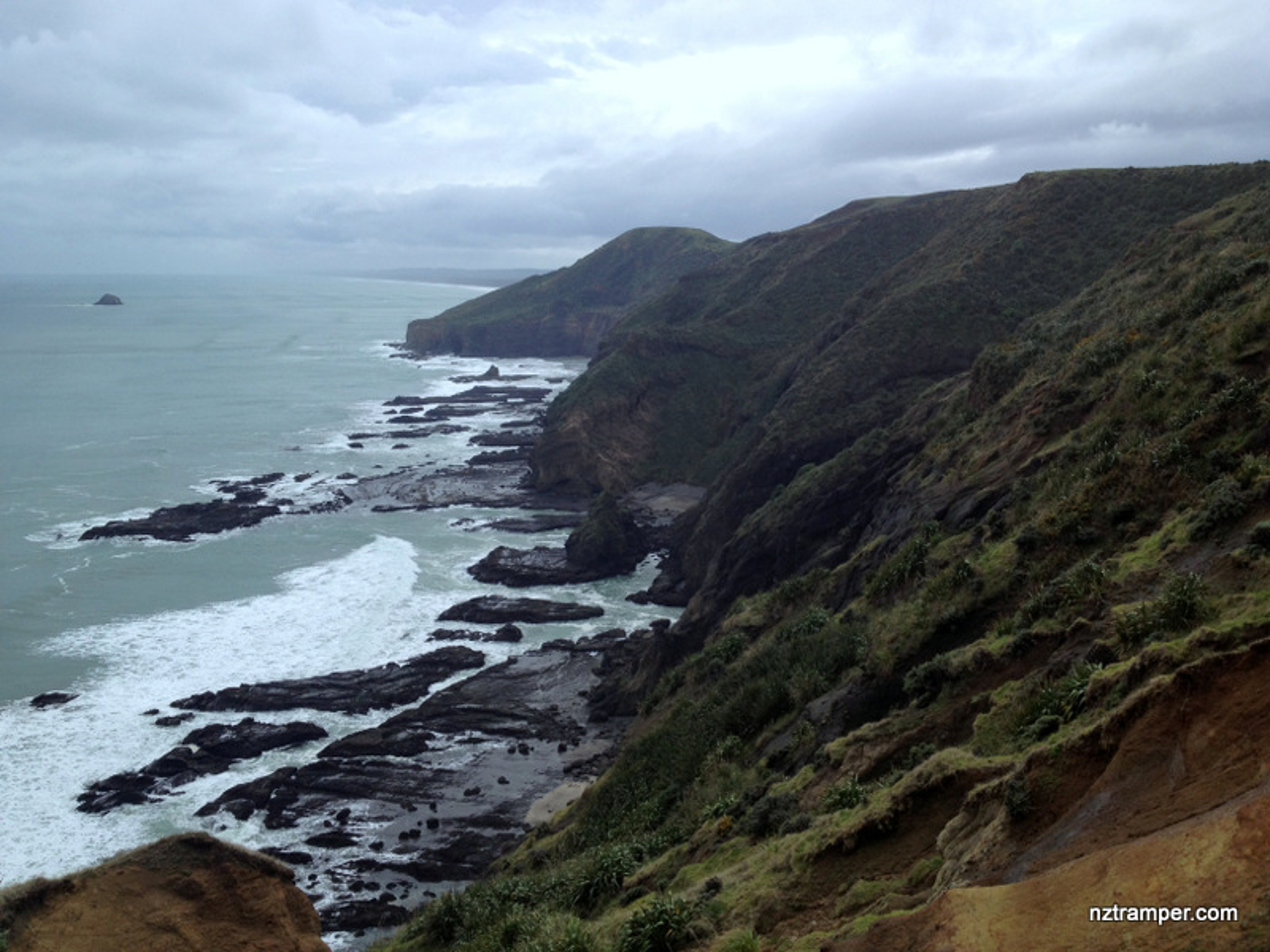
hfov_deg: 52.6
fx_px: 1284
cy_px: 476
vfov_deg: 40.7
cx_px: 635
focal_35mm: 35
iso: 64
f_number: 2.4
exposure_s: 1/1577
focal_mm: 4.28
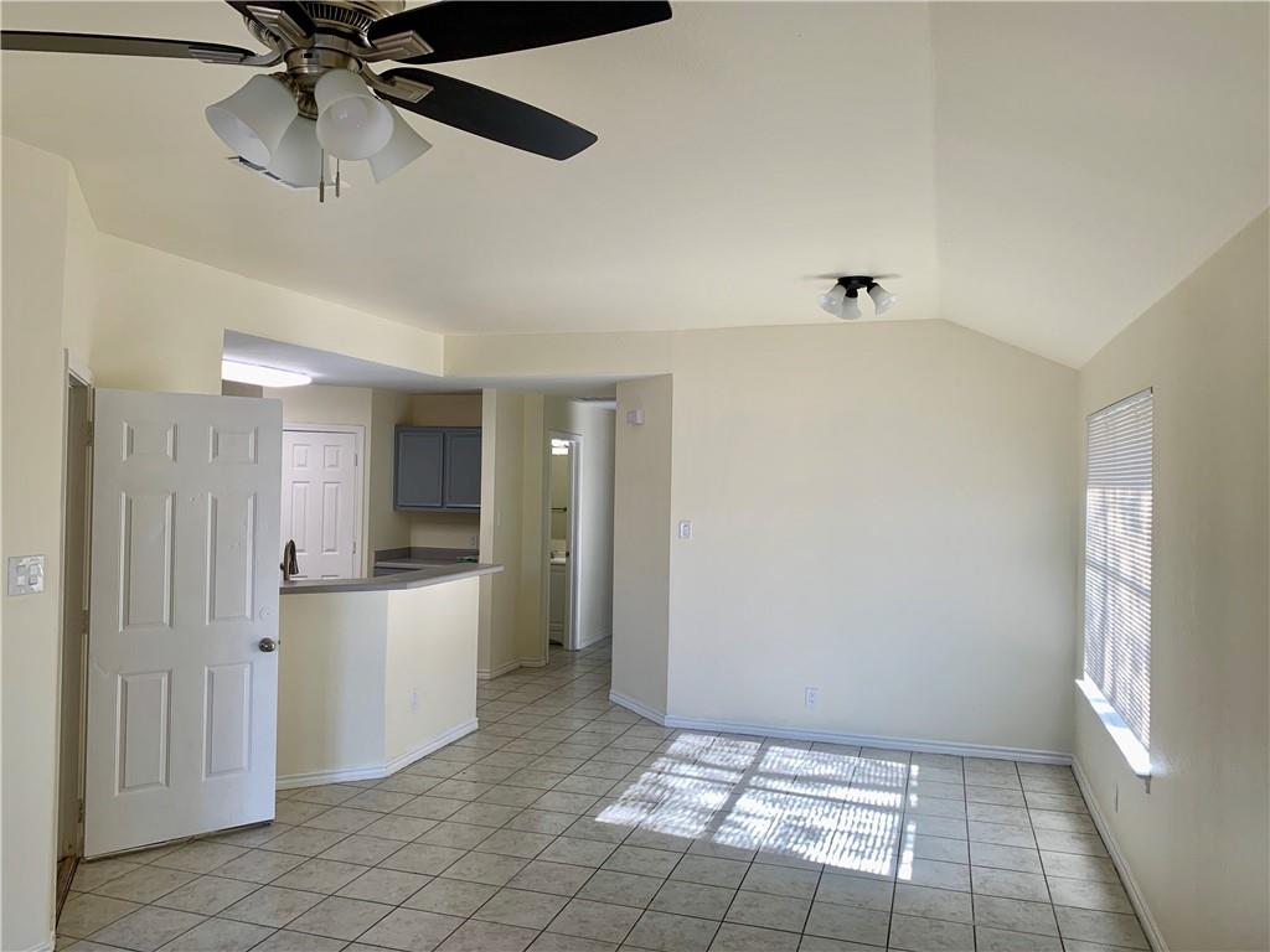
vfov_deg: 53.1
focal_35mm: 26
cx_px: 635
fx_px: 954
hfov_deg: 67.3
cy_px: 476
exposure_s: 1/120
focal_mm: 4.25
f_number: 1.8
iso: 40
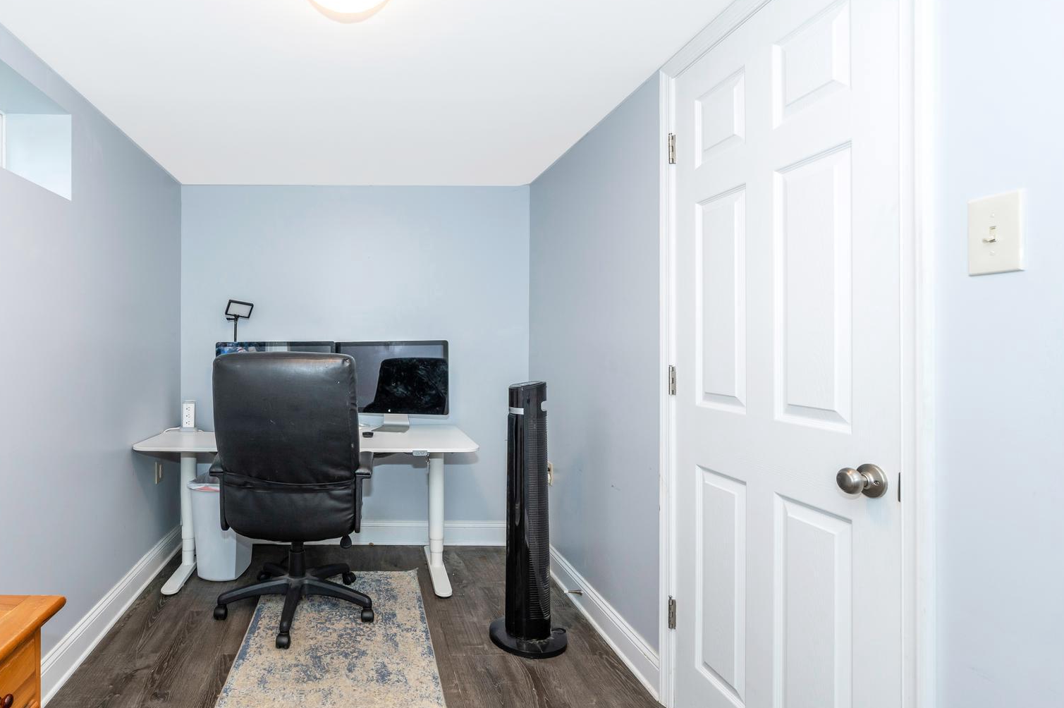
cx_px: 351
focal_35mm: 19
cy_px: 358
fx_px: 561
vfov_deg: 64.5
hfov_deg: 83.8
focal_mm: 14
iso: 500
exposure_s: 1/25
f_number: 8
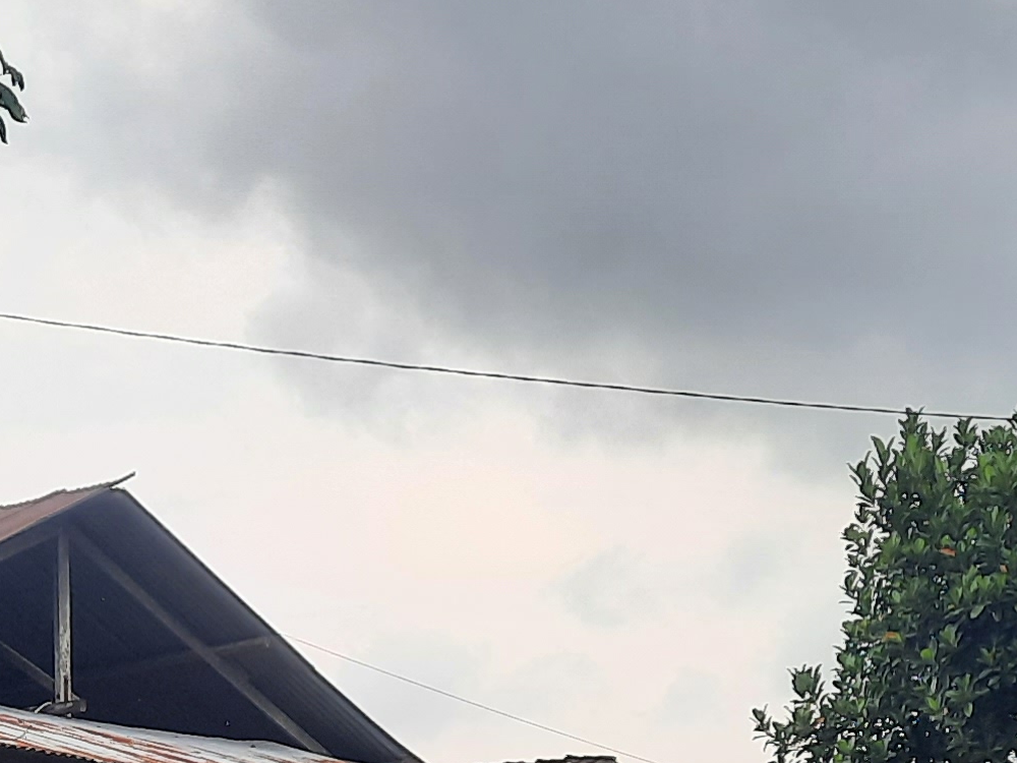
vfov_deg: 14.0
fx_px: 2938
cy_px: 1097
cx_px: 320
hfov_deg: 19.6
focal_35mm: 100
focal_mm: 4.6
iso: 32
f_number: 2
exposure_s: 1/141
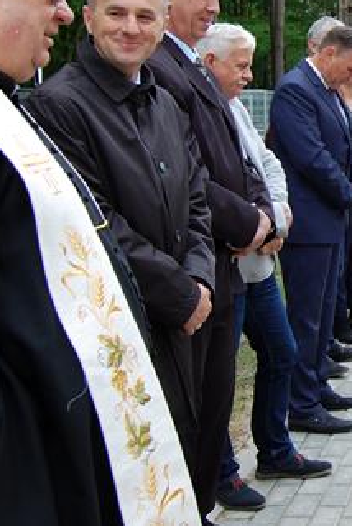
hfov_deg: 17.5
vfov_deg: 27.9
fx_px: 1054
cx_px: 489
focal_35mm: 72
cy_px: 178
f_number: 6.3
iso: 200
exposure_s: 1/160
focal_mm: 22
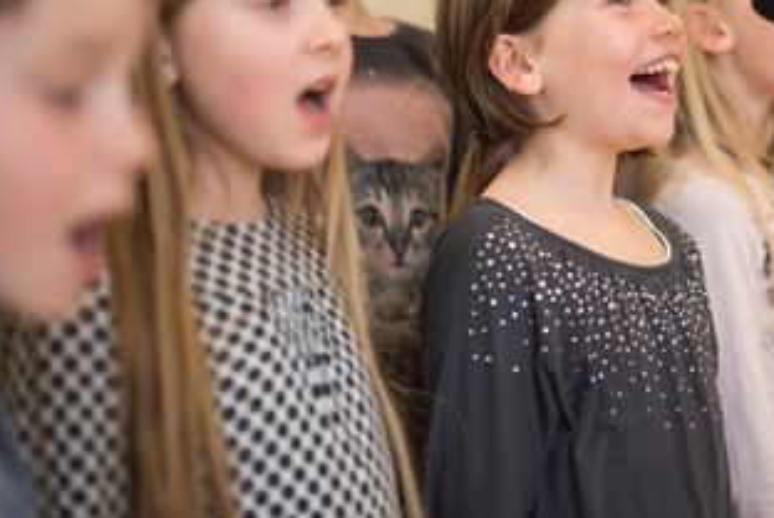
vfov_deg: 16.6
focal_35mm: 82
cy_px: 141
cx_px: 568
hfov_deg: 24.5
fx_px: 1765
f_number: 1.4
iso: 100
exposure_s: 1/125
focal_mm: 50
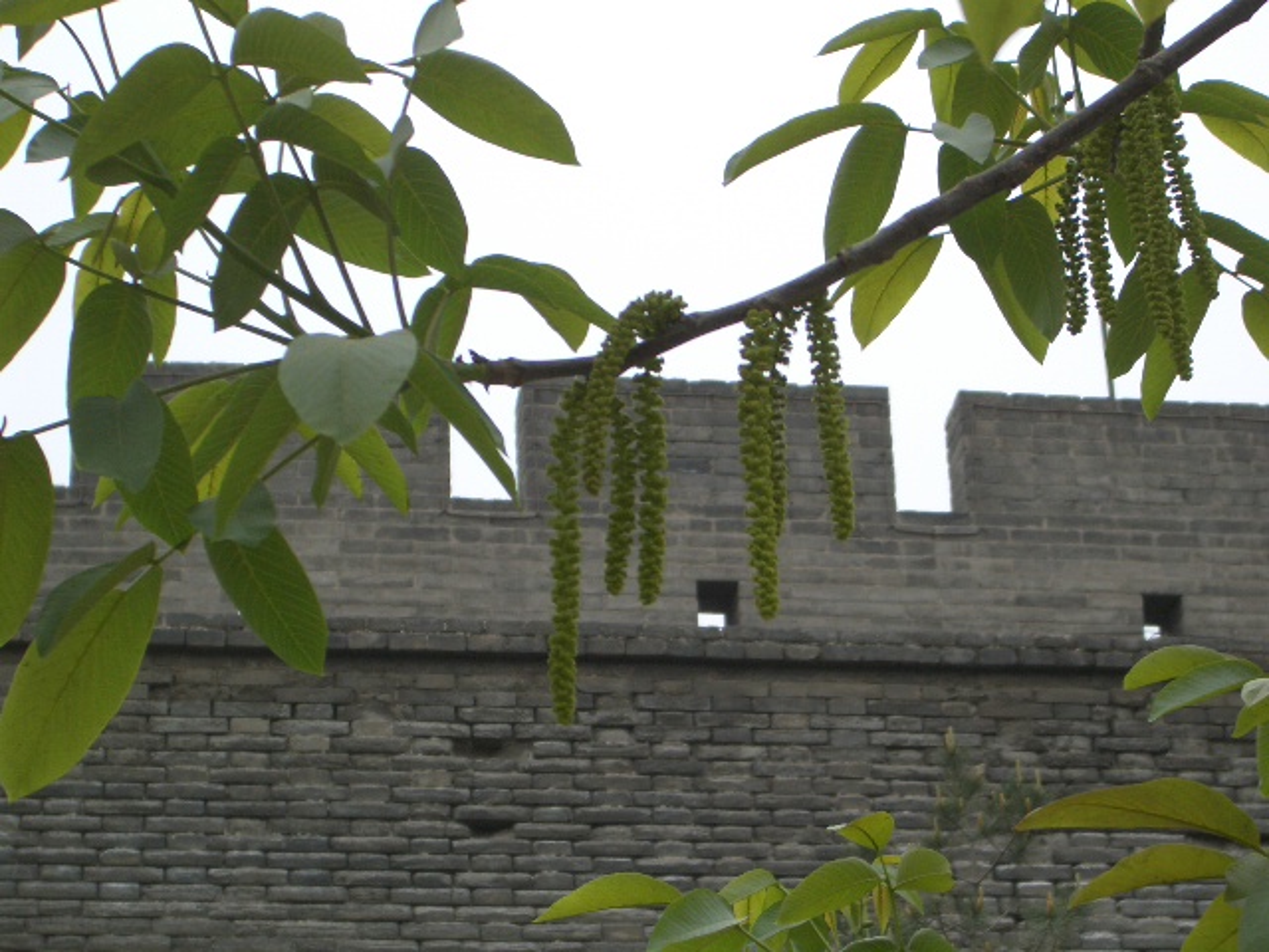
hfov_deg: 18.7
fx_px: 3849
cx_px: 634
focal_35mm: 105
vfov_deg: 14.1
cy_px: 476
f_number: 4.8
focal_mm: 17.4
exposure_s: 1/100
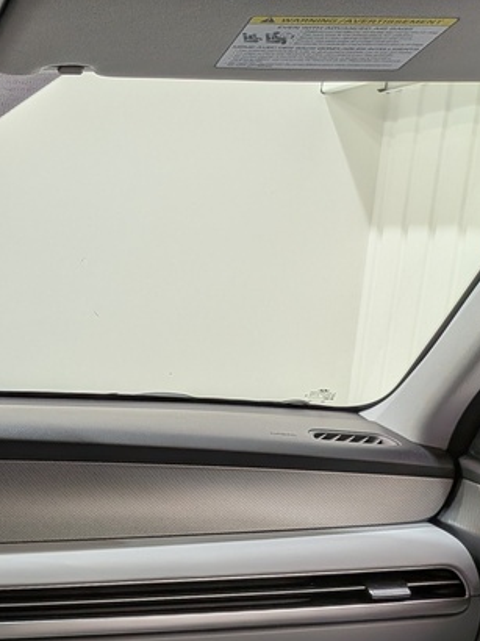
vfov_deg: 30.5
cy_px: 597
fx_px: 1110
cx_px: -200
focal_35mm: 60
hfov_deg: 21.3
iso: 29
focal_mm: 4.53
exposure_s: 1/131
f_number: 1.7
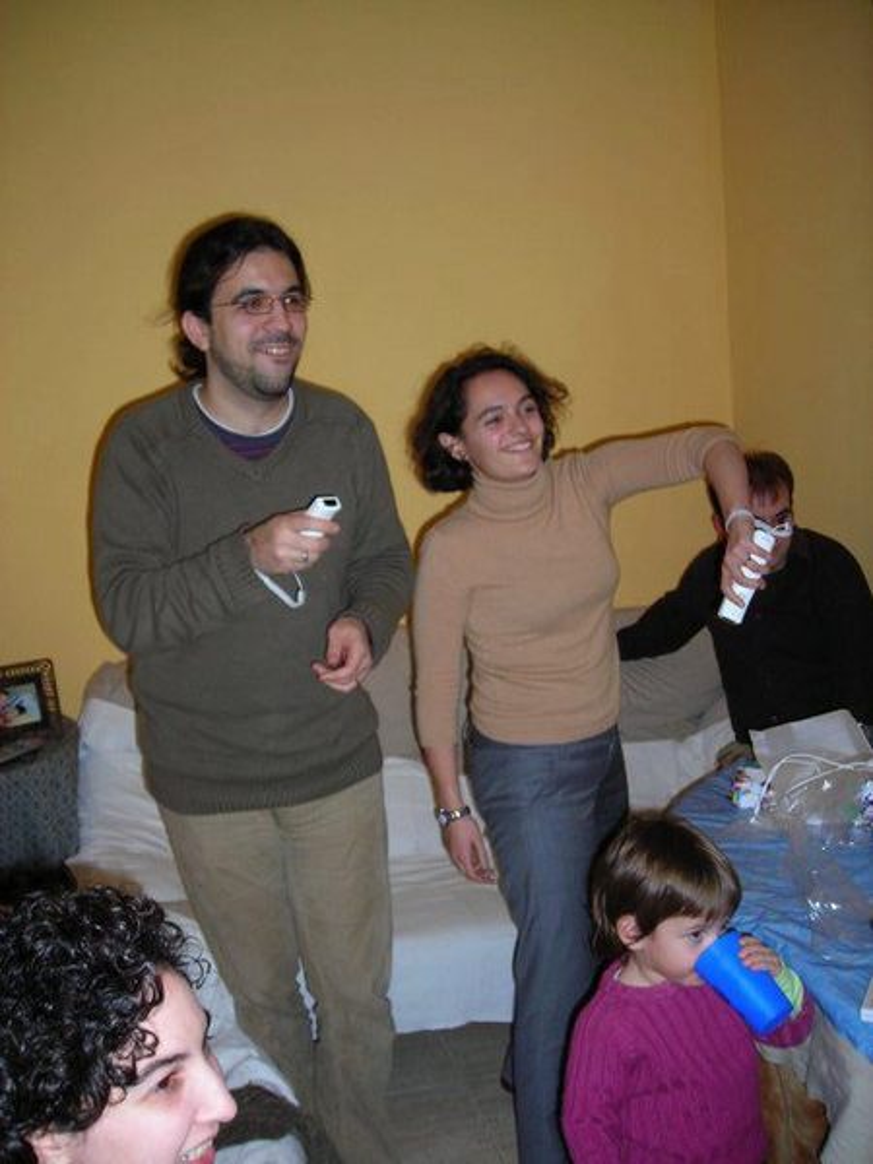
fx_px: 1278
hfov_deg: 37.7
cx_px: 436
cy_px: 582
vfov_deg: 49.0
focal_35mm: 38
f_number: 3.2
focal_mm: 6.3
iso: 114
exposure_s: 1/60.1
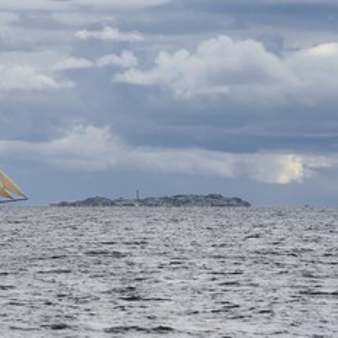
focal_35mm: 306
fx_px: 3380
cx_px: 112
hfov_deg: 5.7
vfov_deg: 5.7
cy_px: 138
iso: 200
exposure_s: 1/1250
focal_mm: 200
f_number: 8
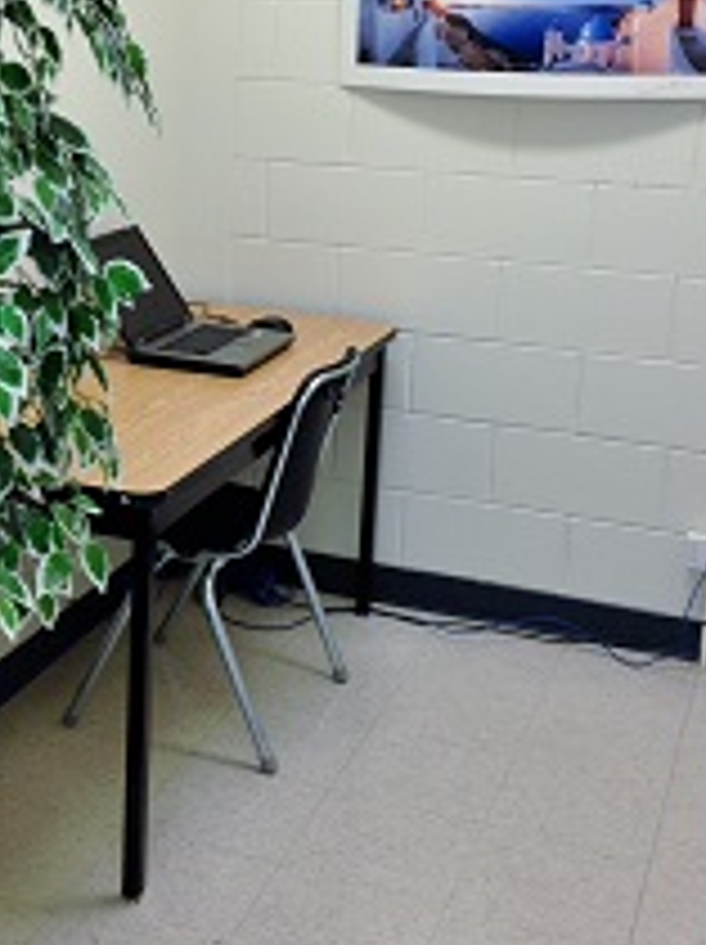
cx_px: 189
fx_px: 1717
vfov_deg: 30.6
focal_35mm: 63
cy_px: 333
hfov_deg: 23.0
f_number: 2.4
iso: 50
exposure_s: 1/20
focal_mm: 4.12
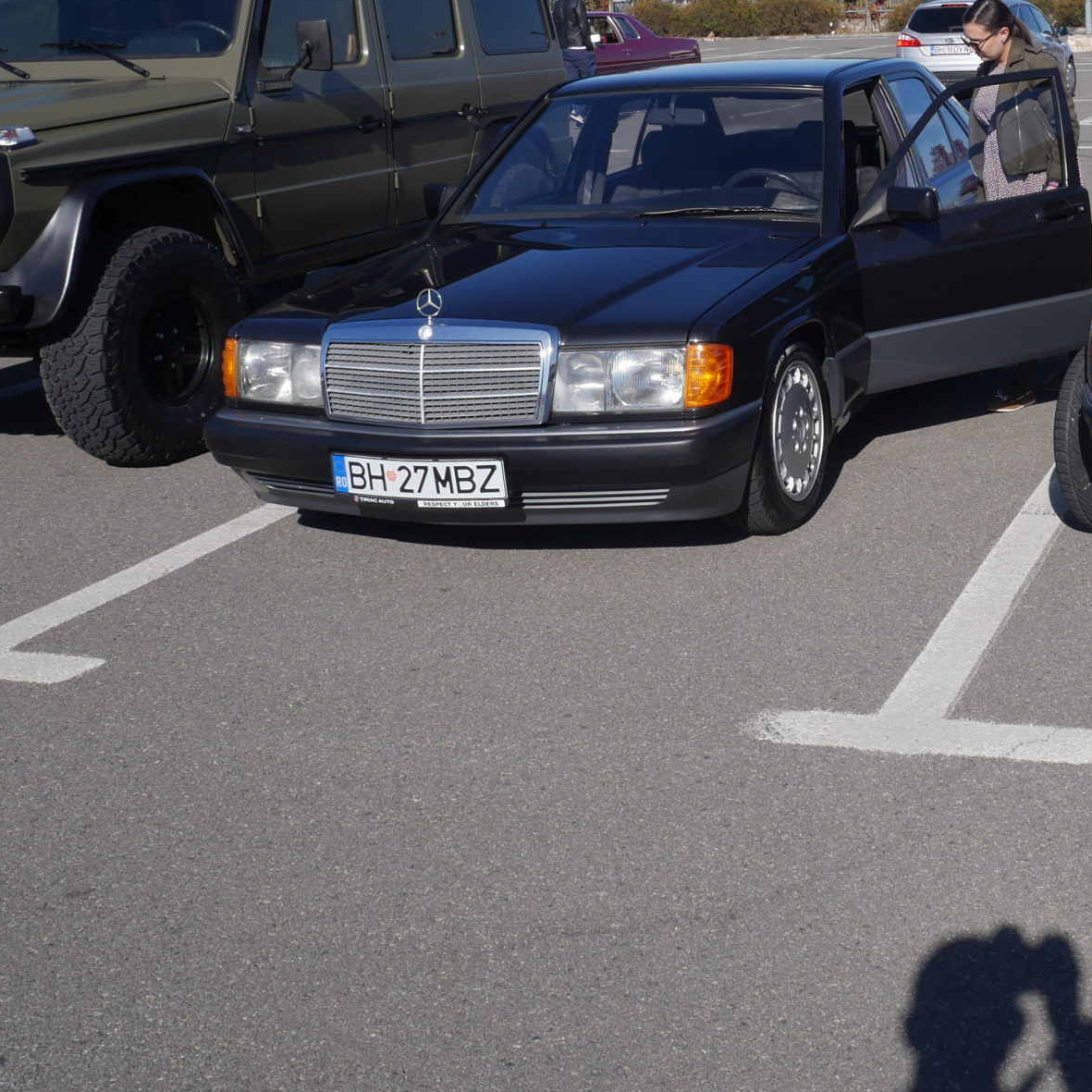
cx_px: 1000
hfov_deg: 34.6
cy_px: 298
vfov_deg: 36.1
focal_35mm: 46
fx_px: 1642
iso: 200
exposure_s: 1/640
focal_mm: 12
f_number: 8
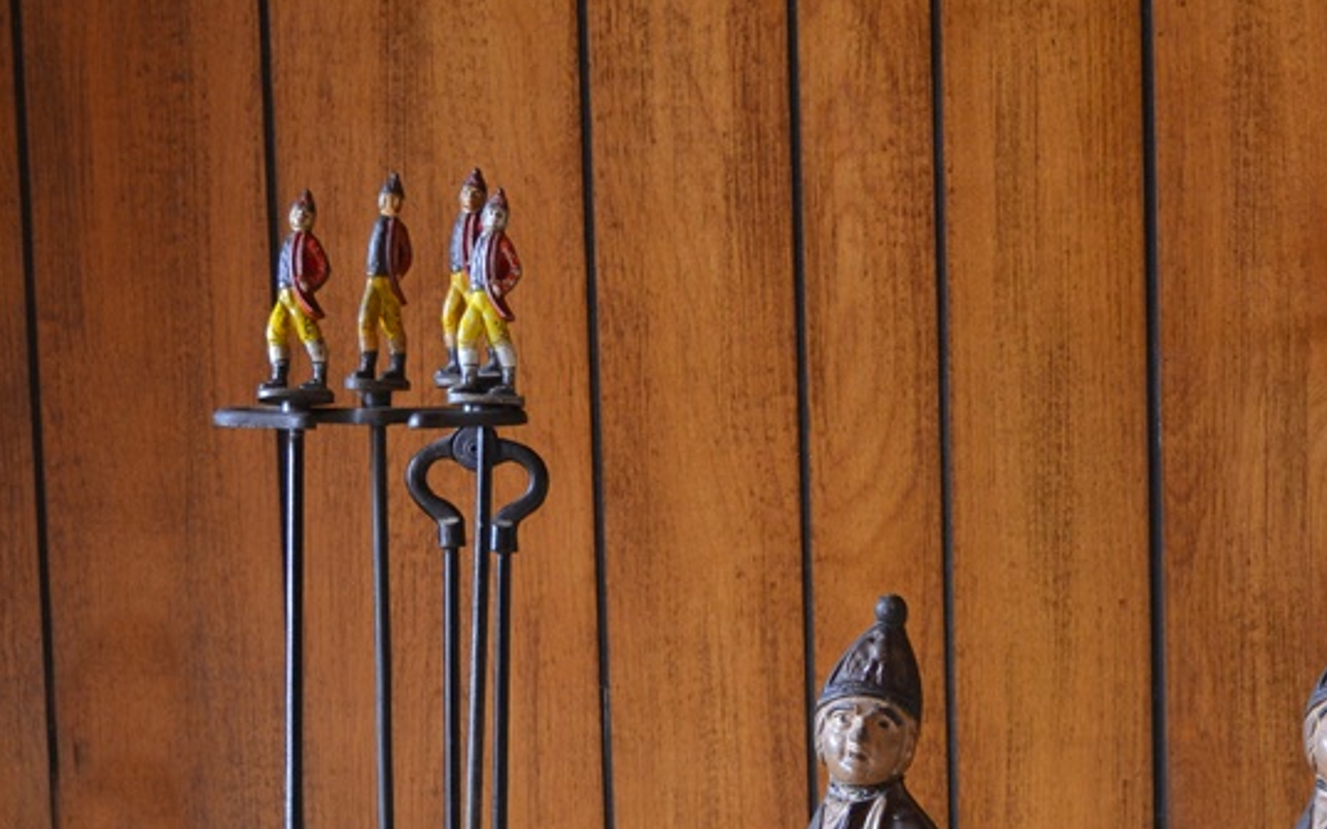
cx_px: 1003
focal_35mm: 97
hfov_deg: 21.2
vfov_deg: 13.3
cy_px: 813
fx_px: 3508
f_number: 5
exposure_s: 1/20
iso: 400
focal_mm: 34
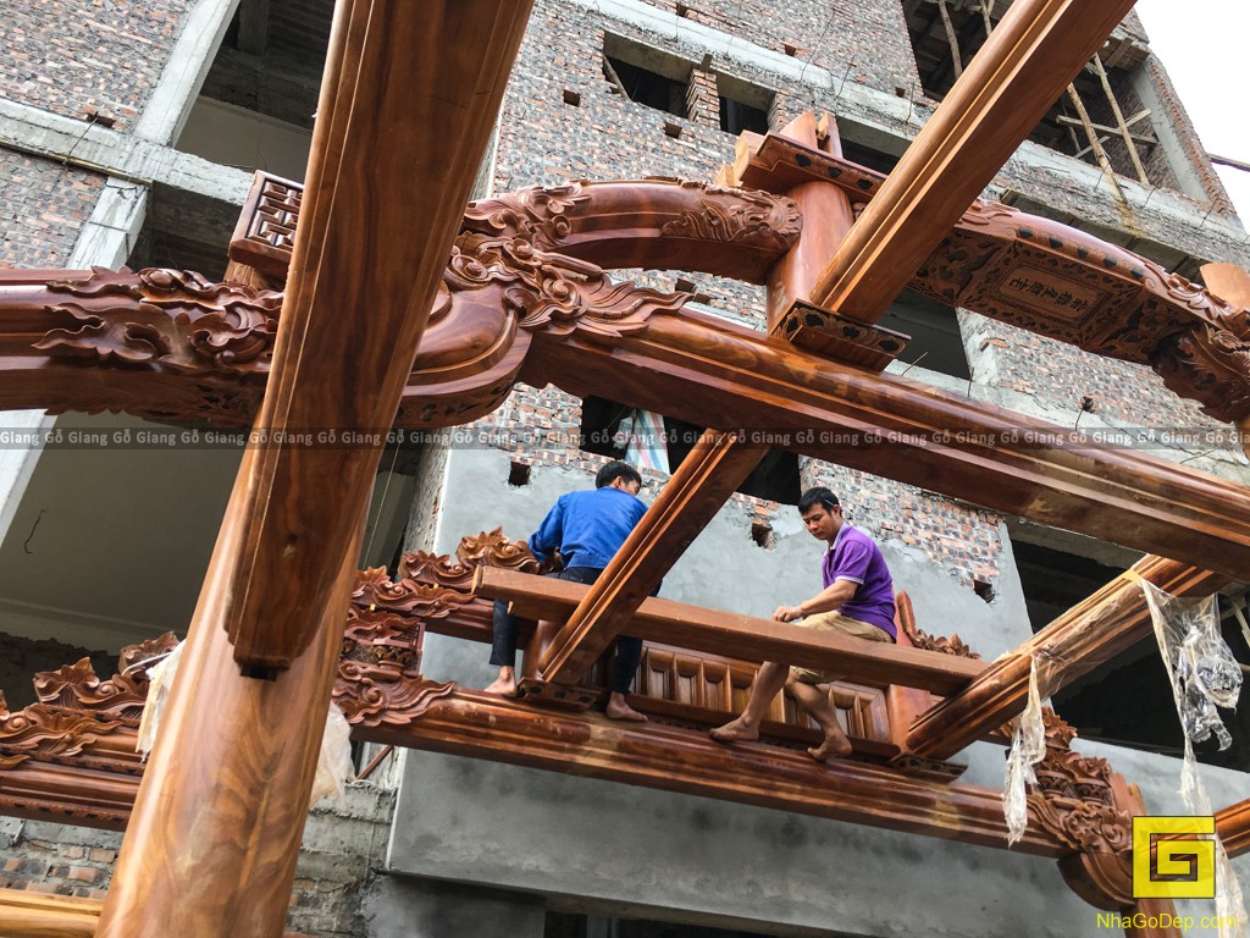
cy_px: 469
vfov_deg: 48.2
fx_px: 1047
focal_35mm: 29
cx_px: 625
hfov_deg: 61.7
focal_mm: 4.15
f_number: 2.2
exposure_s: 1/353
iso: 25
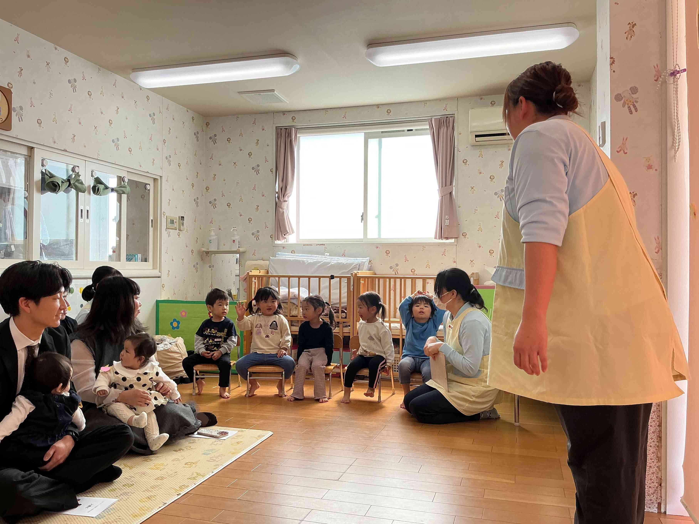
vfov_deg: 48.2
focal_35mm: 29
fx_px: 586
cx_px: 350
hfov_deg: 61.7
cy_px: 262
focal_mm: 3
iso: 20
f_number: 1.8
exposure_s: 1/120
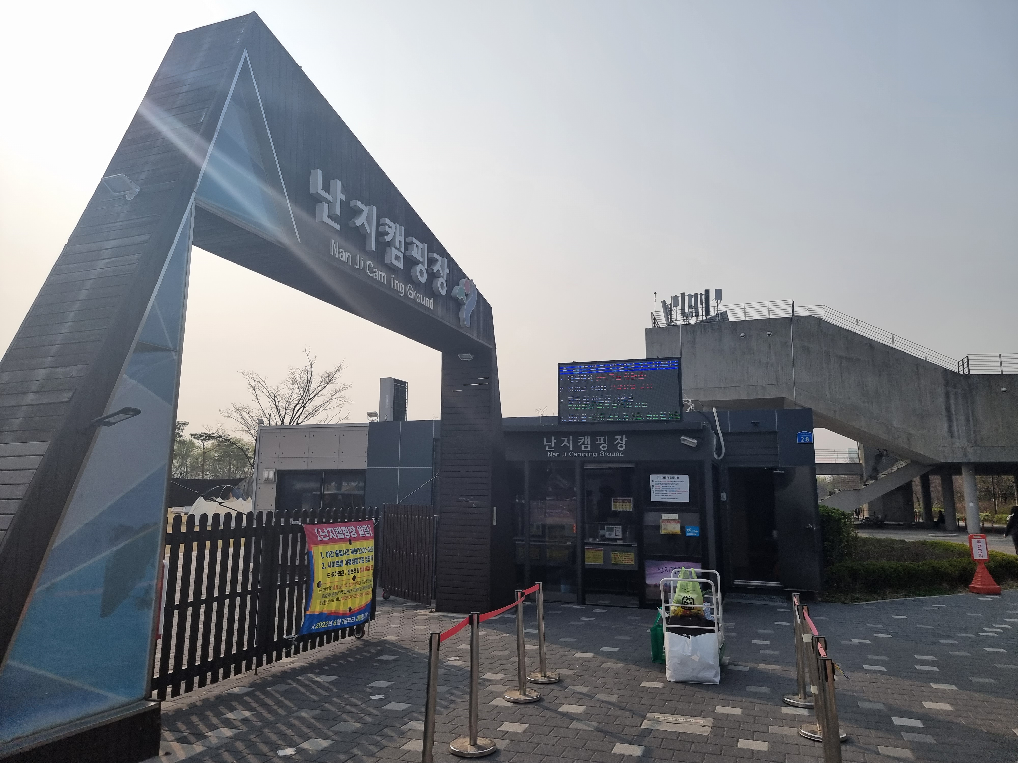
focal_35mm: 24
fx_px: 706
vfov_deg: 56.8
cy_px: 382
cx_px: 509
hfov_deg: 71.6
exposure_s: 1/1864
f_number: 1.8
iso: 50
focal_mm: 6.7
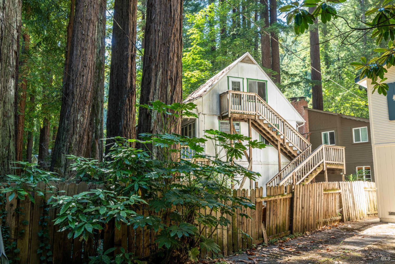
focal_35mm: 30
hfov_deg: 61.9
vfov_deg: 43.6
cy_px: 132
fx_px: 329
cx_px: 198
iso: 250
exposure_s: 1/15
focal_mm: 30
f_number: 9
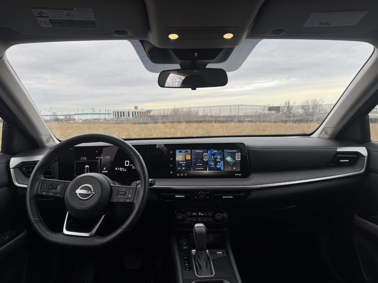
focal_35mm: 24
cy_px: 142
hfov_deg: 71.6
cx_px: 189
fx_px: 262
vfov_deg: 56.8
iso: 80
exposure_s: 1/506
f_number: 1.78
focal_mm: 6.76
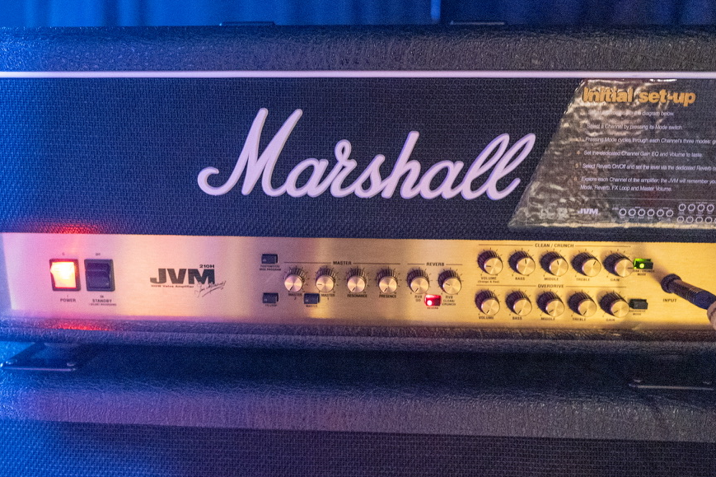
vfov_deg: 51.3
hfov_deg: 71.4
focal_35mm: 25
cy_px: 231
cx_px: 384
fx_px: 497
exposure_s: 1/15
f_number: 2
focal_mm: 20
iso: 12800
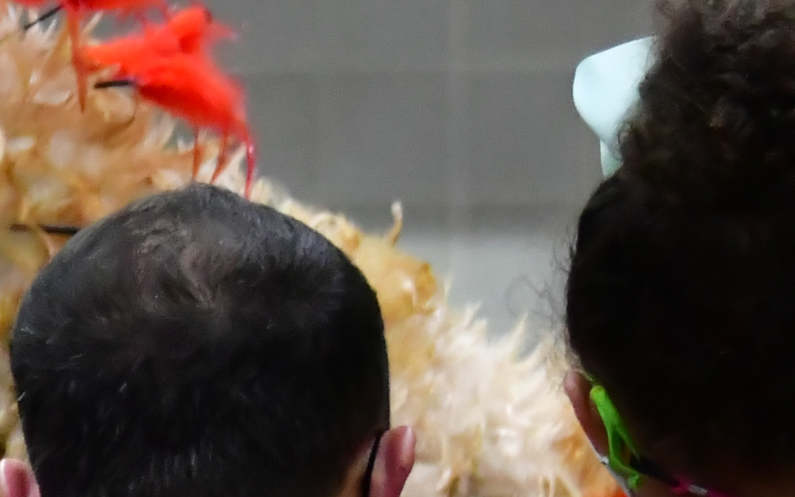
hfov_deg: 3.4
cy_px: 723
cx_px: -632
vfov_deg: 2.1
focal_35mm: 613
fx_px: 13281
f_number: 5.3
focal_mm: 100
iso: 3200
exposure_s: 1/200
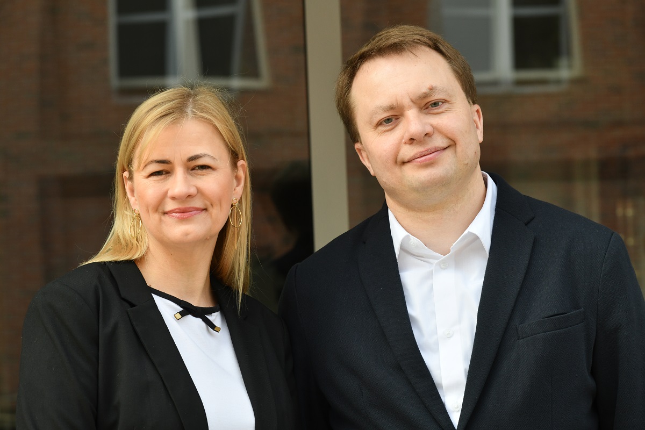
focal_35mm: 112
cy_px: 215
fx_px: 2007
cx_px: 322
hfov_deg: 18.3
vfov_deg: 12.2
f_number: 8
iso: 800
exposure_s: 1/250
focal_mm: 112
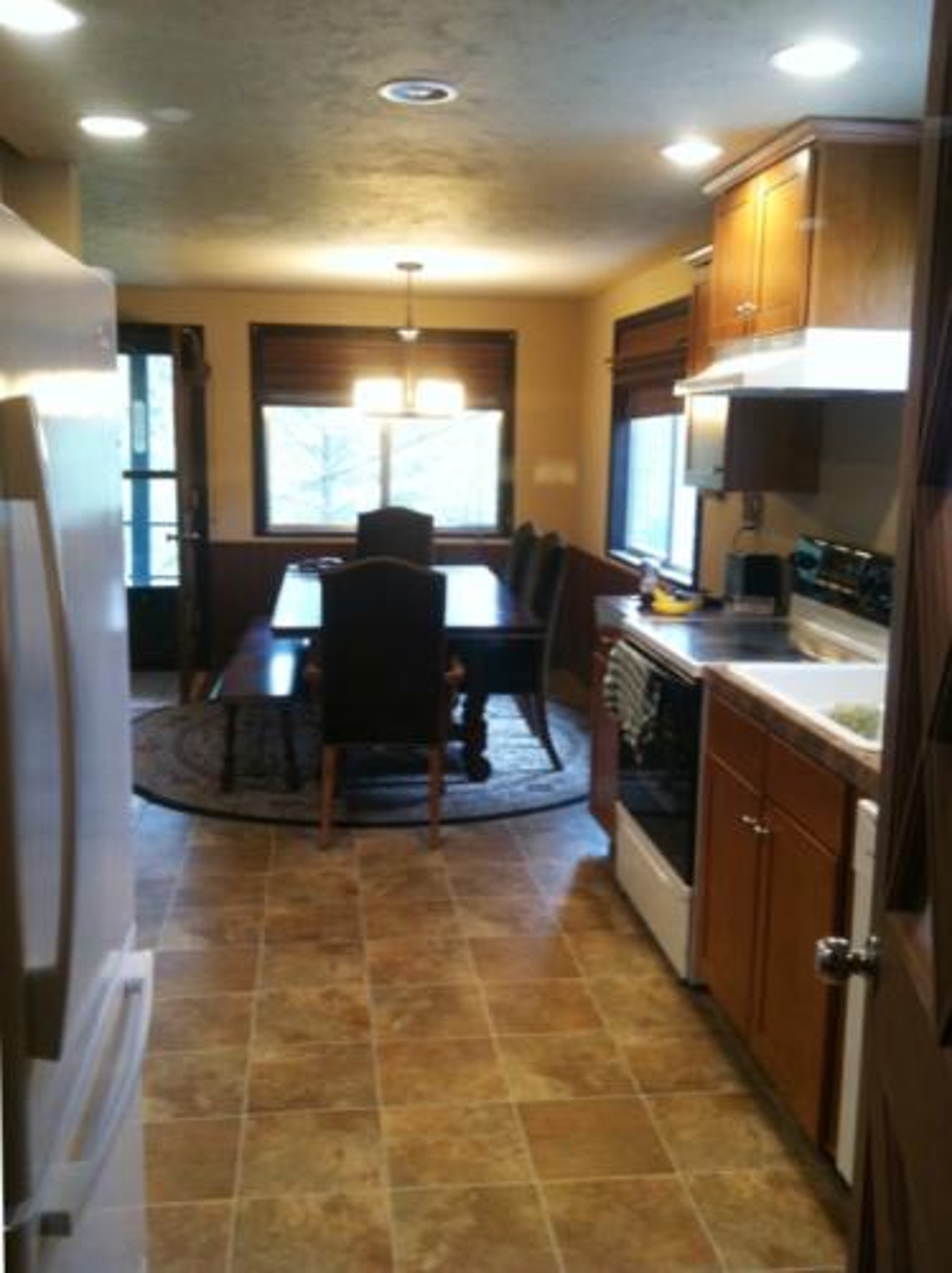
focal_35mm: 35
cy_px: 636
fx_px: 1286
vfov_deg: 52.7
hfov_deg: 40.6
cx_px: 476
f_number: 2.8
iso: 160
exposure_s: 1/15
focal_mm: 3.85
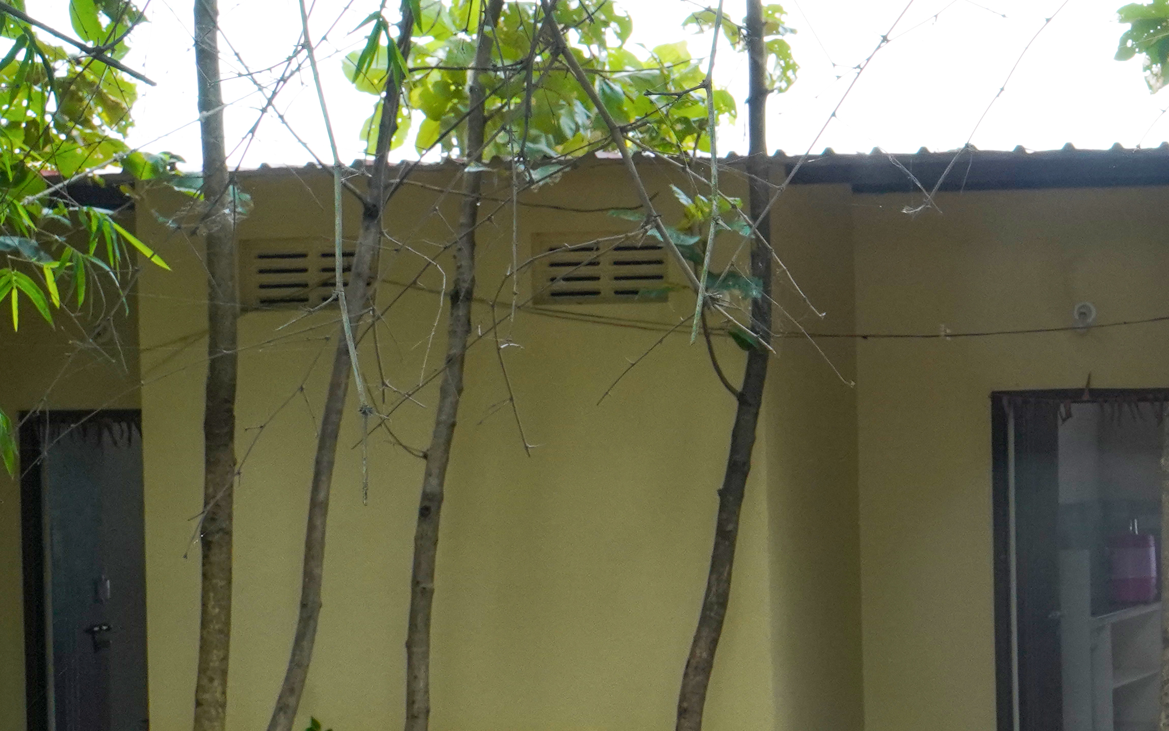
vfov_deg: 13.2
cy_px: 510
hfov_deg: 18.8
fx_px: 3154
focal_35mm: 99
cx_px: 1690
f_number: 10
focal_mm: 28
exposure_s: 1/125
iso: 1000
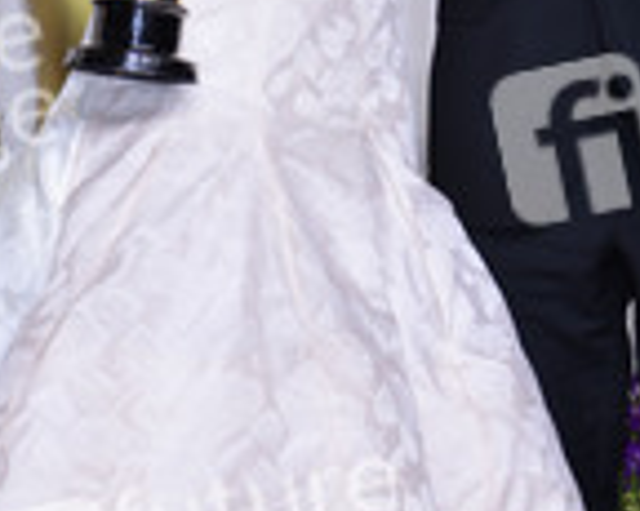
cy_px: -102
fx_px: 4056
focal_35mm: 214
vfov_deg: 7.2
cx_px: 313
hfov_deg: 9.0
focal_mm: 55
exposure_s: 1/250
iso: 500
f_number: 6.3
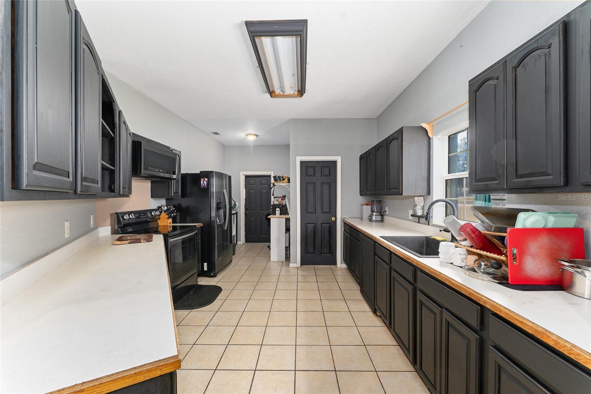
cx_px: 296
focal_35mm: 14
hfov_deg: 104.3
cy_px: 197
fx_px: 230
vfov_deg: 81.2
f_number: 7.1
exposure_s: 1.3
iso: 400
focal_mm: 14
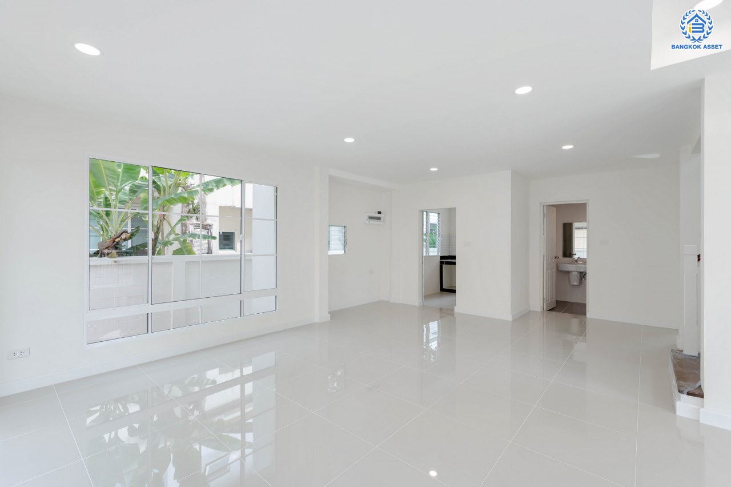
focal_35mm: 16
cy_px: 244
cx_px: 366
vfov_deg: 73.7
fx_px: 325
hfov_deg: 96.8
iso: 100
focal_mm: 16
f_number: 5.6
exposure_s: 1/320
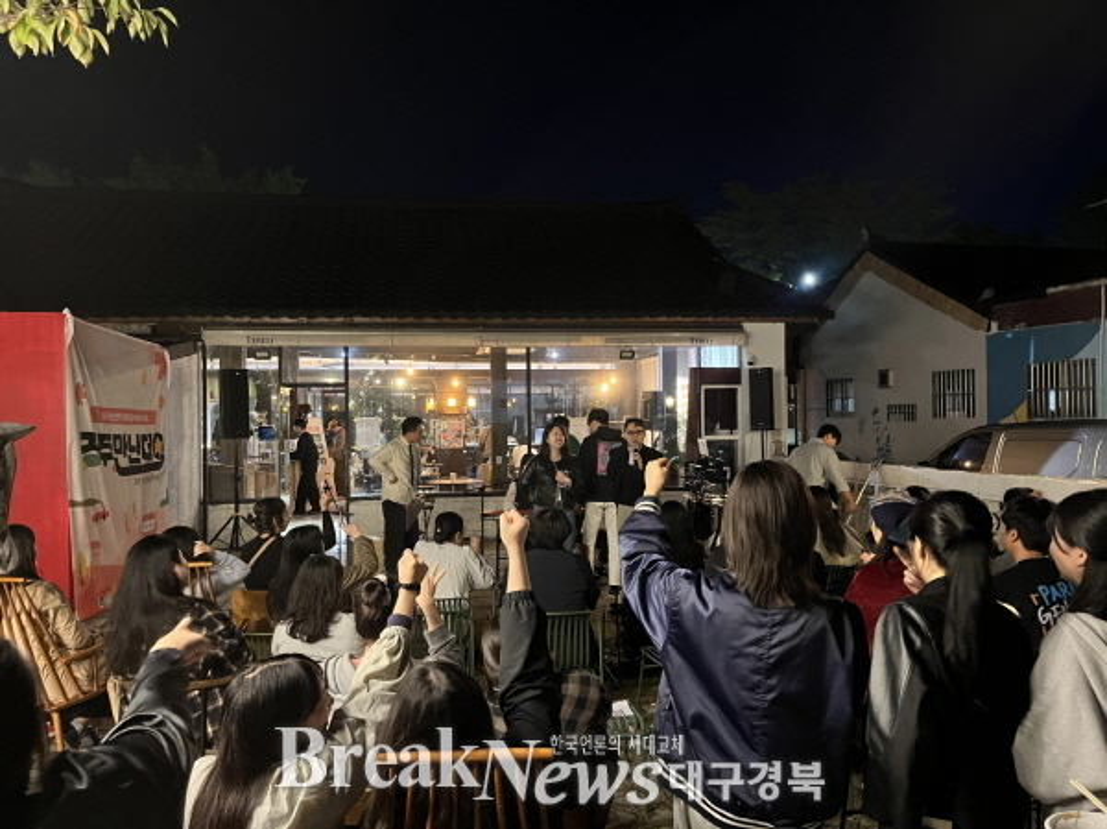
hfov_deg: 67.3
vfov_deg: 53.0
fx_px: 831
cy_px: 414
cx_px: 554
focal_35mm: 26
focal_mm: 5.1
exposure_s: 1/30
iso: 800
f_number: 1.6
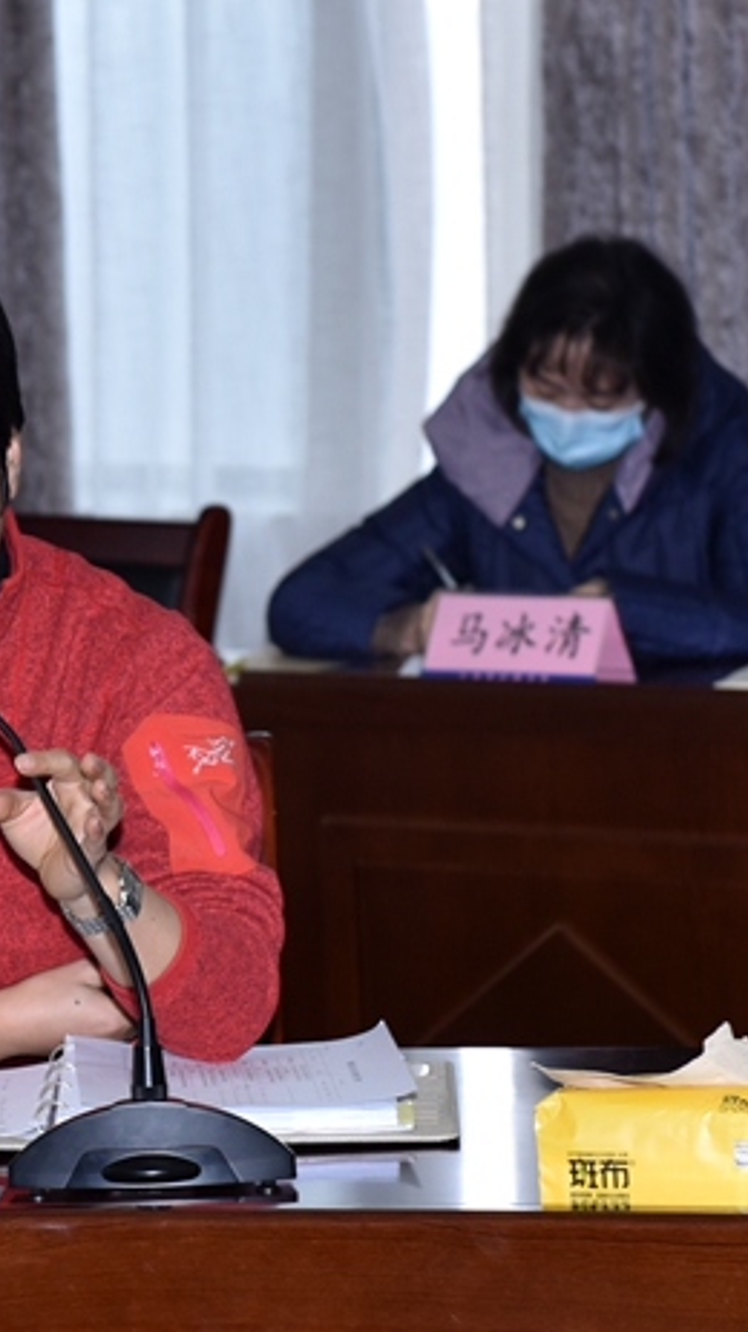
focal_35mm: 111
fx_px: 3919
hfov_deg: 10.7
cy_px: 666
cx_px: -101
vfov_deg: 19.3
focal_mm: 70
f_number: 5
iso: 250
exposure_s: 1/60
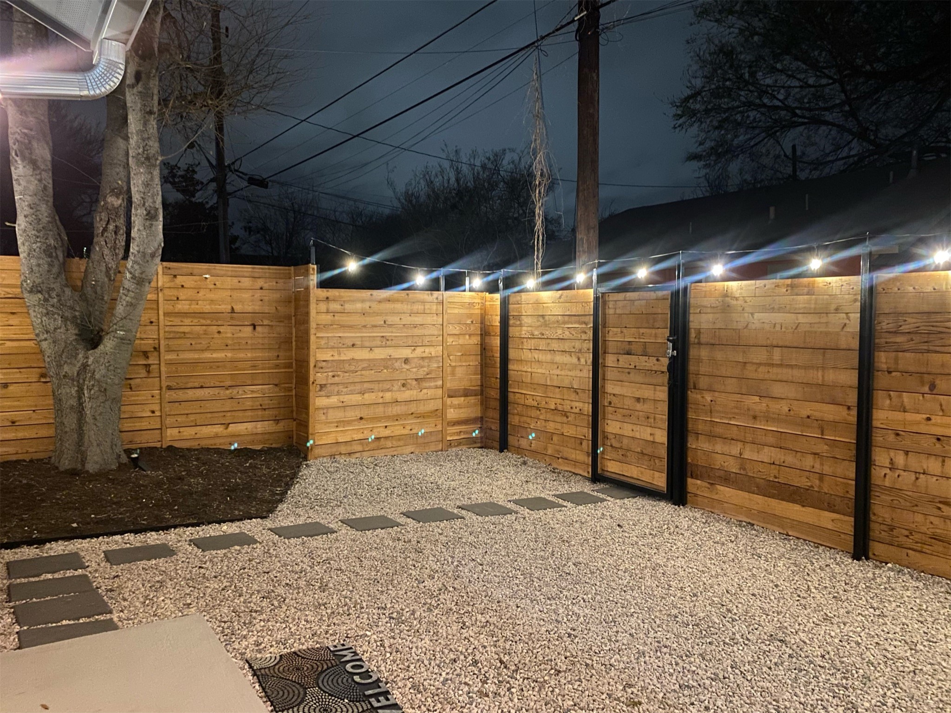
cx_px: 476
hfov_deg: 67.3
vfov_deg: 53.0
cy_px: 356
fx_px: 714
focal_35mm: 26
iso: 500
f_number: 1.8
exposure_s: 1/12
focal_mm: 4.25
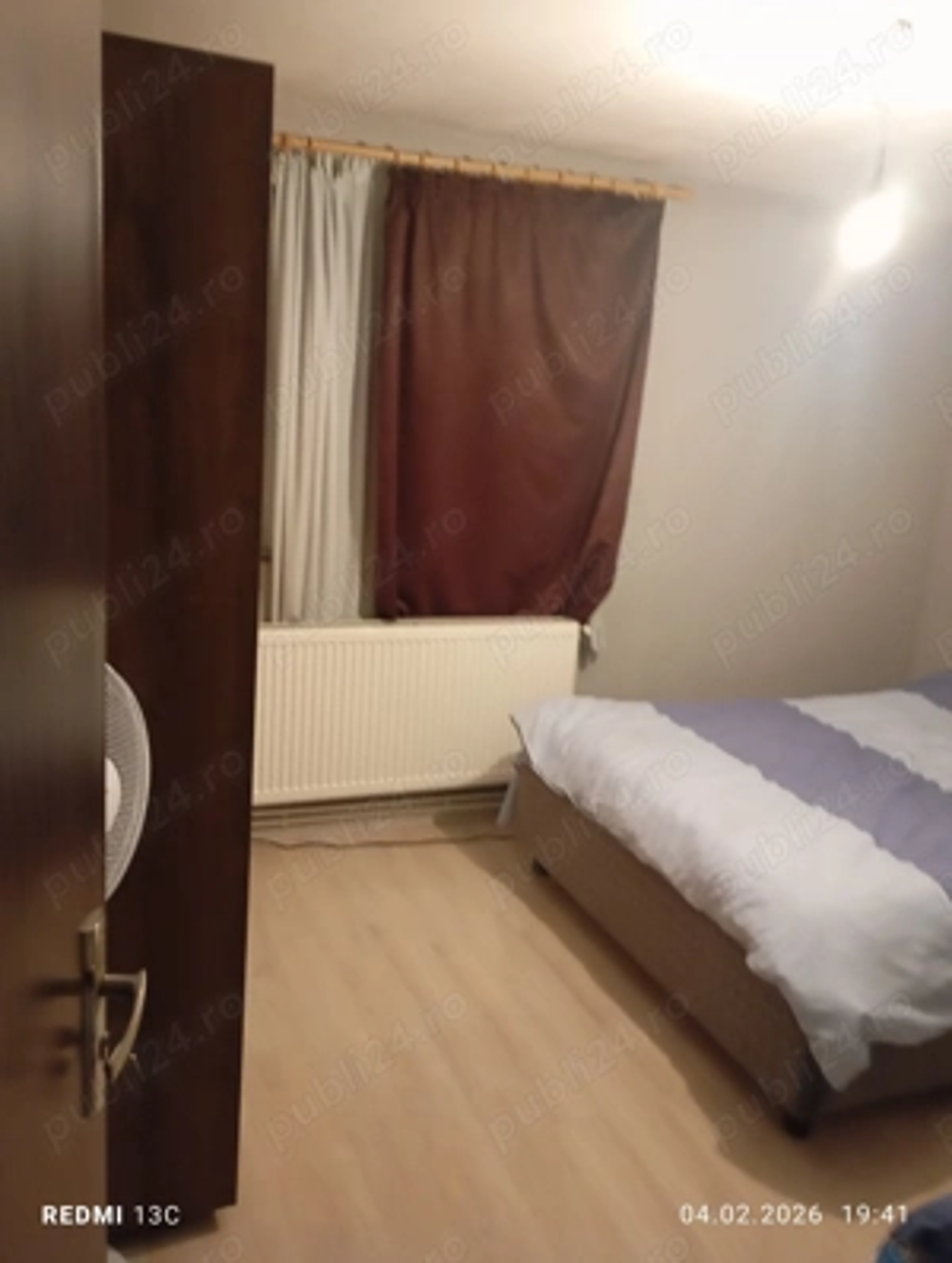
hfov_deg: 49.9
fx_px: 1023
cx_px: 476
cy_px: 632
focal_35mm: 28
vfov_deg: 63.4
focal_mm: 4.27
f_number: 1.8
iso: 3125
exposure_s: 1/20
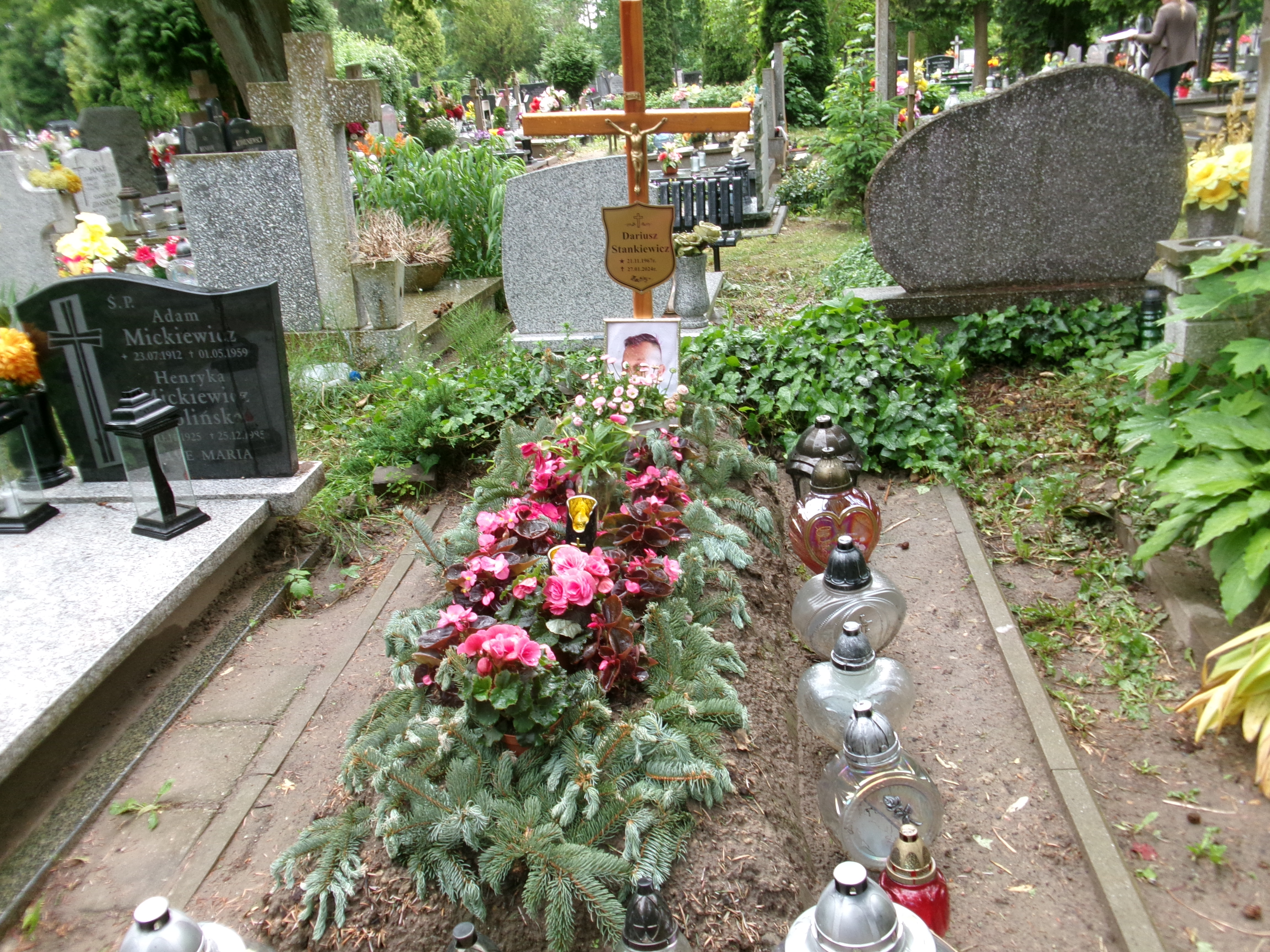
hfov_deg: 63.4
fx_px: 1027
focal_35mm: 28
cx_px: 635
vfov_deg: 49.7
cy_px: 476
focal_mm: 5.1
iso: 100
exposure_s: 1/100
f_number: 3.9
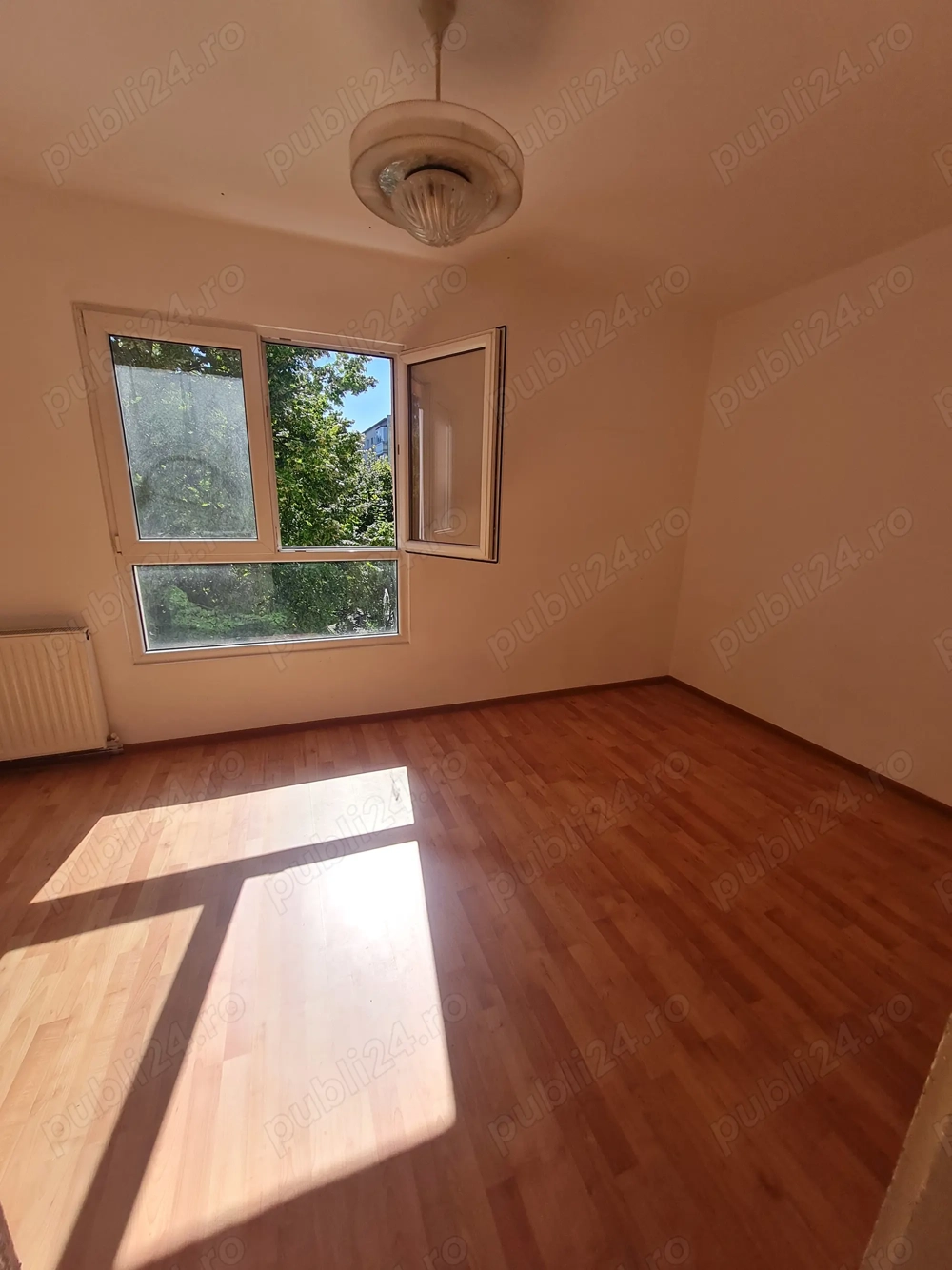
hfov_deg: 89.9
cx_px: 476
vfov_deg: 106.2
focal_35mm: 13
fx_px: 477
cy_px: 635
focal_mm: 1.74
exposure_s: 1/834
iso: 50
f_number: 2.2
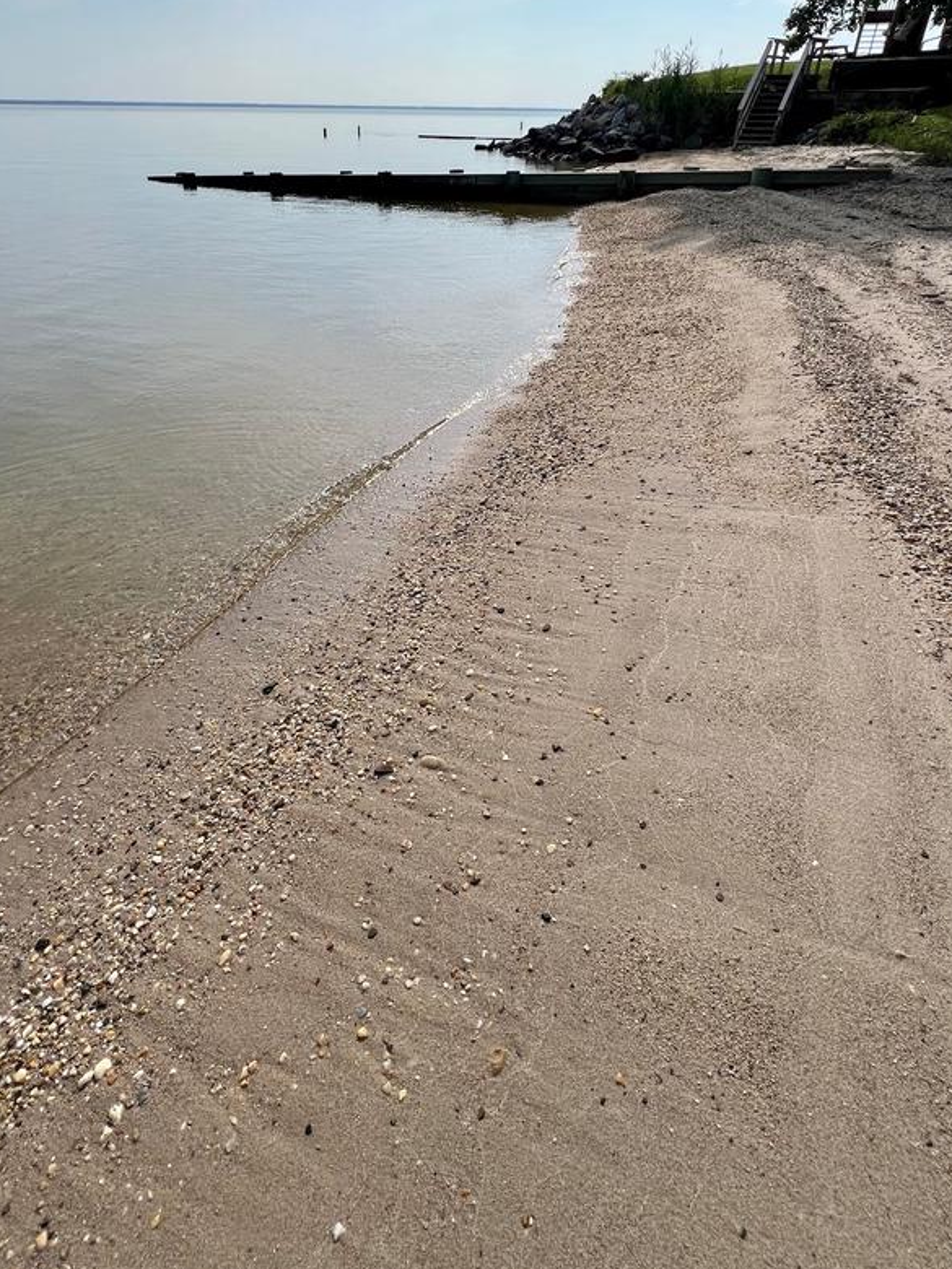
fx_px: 660
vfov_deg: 86.6
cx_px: 408
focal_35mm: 18
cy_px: 506
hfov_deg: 71.2
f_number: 1.8
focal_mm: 1.57
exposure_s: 1/1980
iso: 32
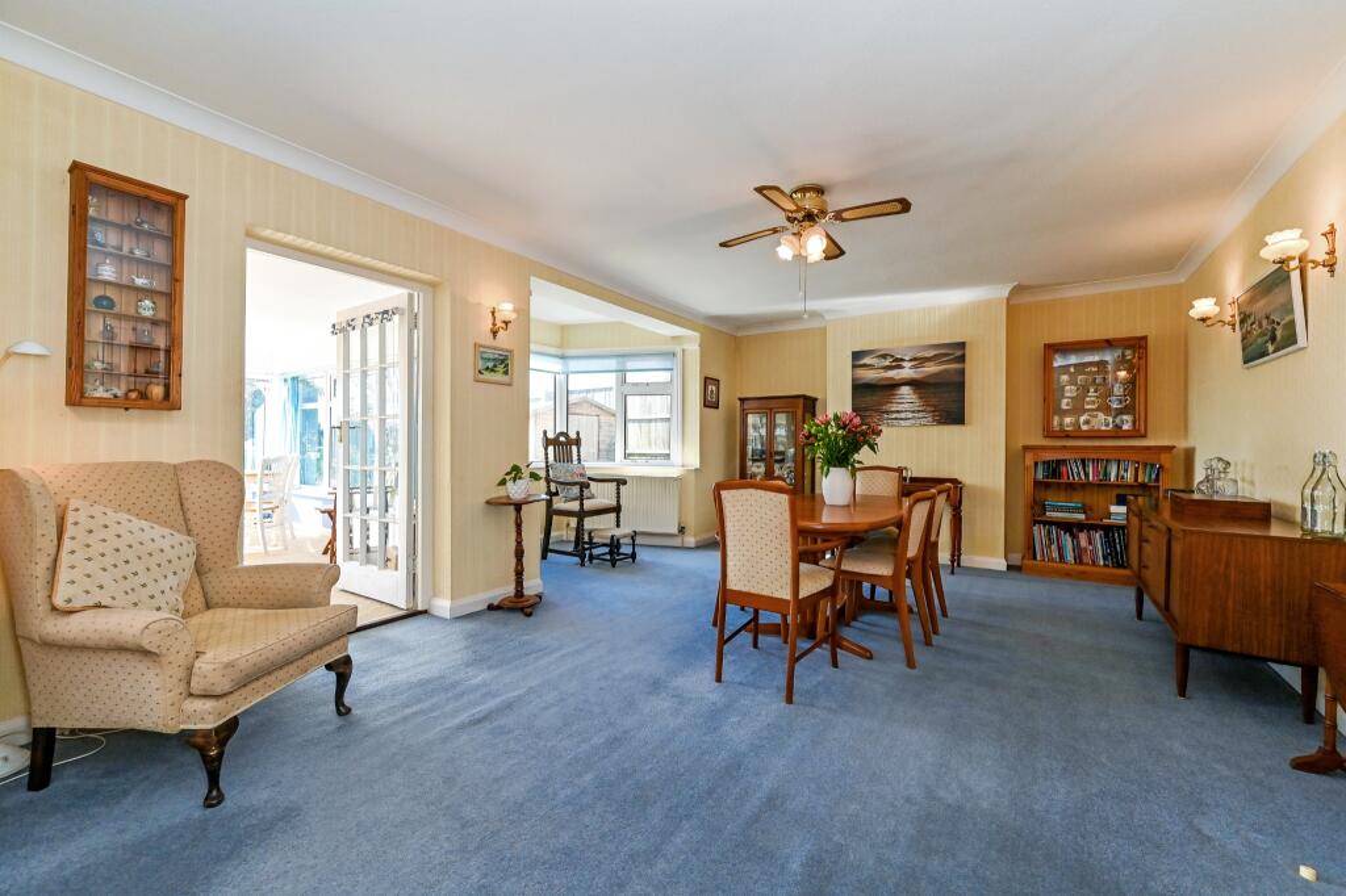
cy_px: 448
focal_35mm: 14
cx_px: 673
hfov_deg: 104.3
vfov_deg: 81.2
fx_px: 523
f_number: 8
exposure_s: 1/125
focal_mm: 14
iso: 400
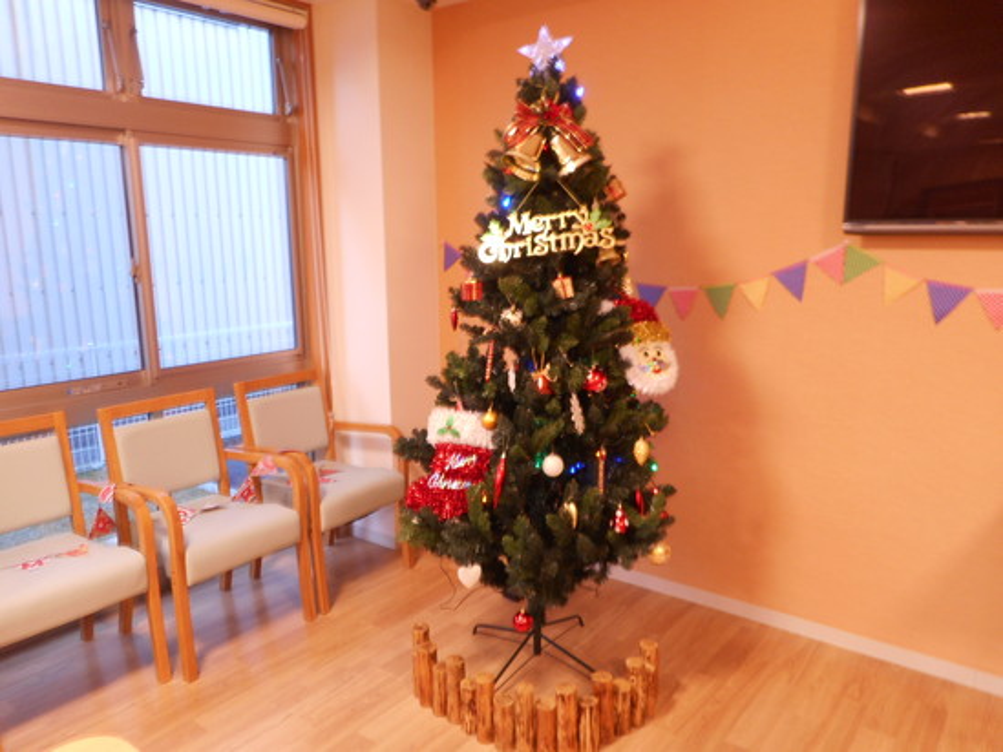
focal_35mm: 25
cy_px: 376
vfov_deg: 54.9
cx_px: 502
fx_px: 725
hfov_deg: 69.4
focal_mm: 4.5
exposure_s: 1/3
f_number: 3.7
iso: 80
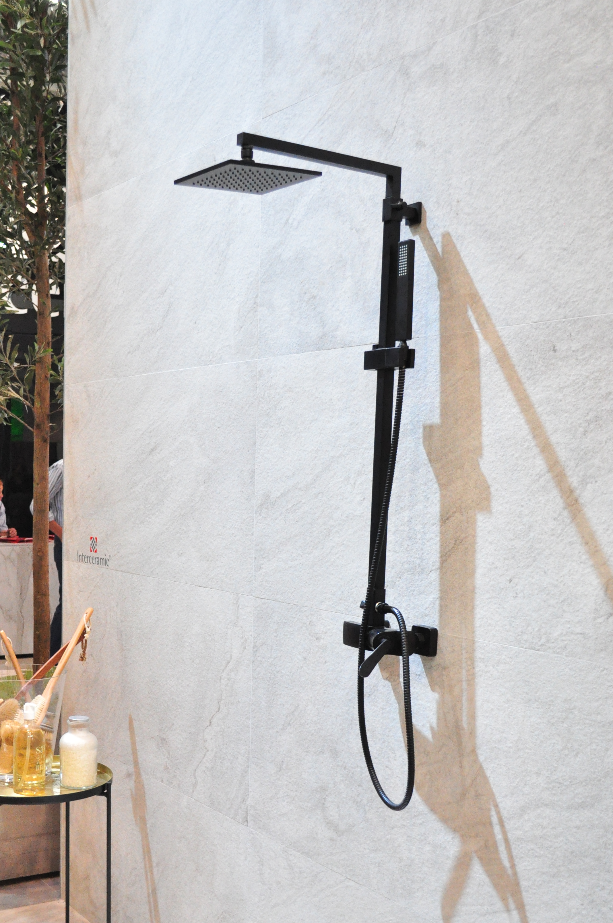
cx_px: 208
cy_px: 531
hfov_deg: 30.2
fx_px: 1127
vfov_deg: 44.4
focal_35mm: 44
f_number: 4
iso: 2000
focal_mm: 22
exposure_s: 1/100
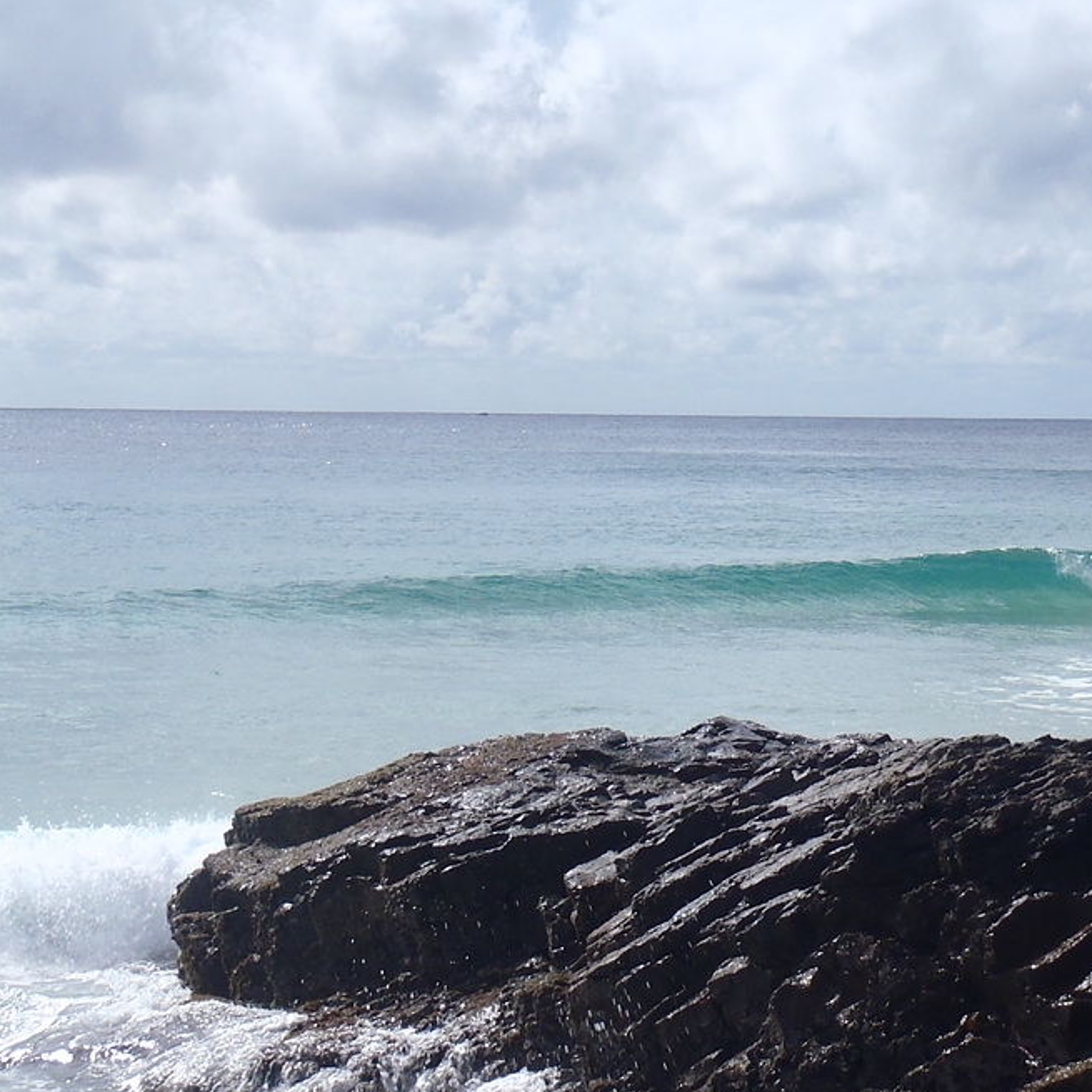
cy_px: 503
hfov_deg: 20.6
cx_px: 1037
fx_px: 2927
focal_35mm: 82
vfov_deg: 21.1
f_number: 13
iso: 80
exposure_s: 1/125
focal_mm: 6.83
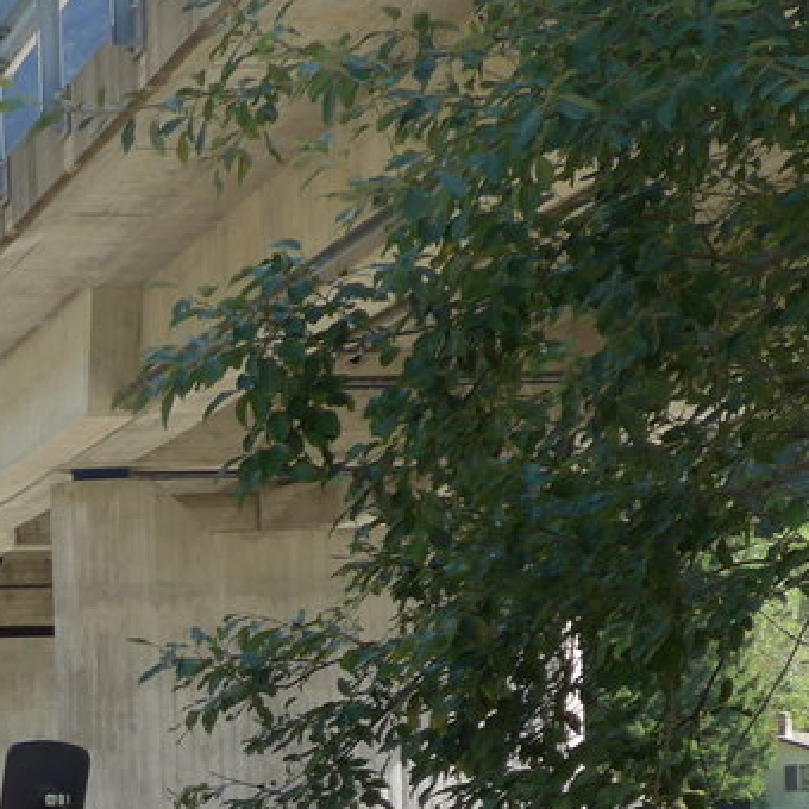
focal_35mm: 153
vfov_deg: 11.2
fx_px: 4045
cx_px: -564
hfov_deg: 10.8
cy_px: 945
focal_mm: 10.1
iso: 80
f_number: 3.2
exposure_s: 1/250
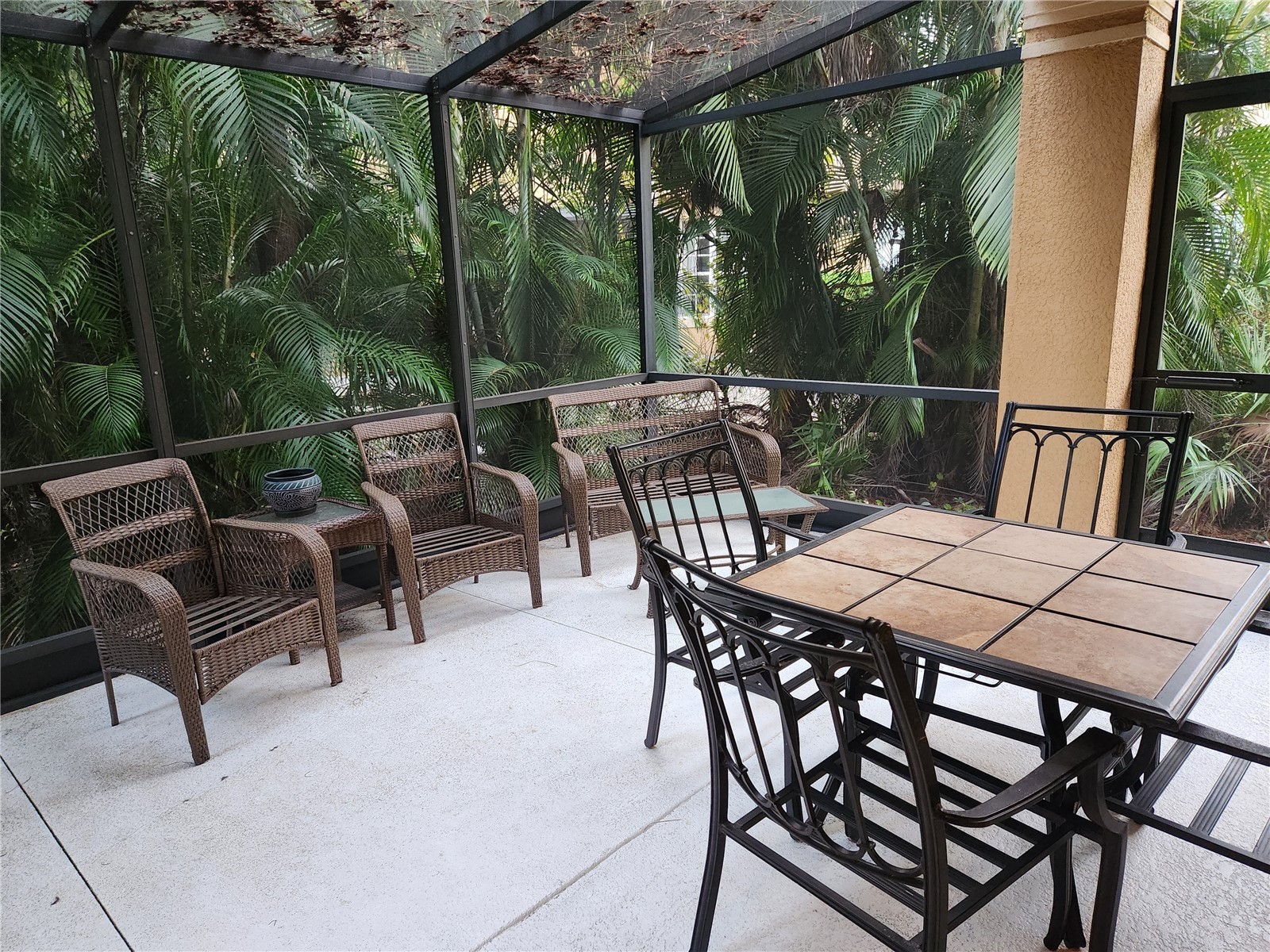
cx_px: 635
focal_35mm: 23
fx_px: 844
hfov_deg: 73.9
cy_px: 476
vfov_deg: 58.9
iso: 640
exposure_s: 1/120
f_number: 1.8
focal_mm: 5.4
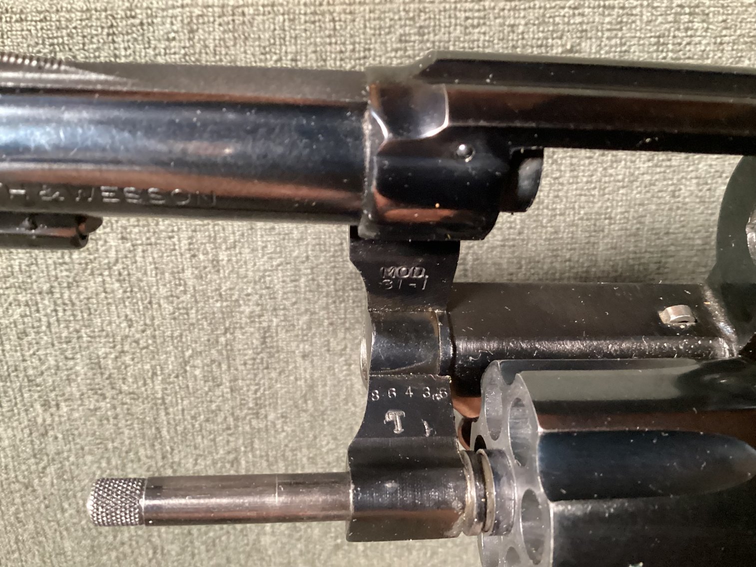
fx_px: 677
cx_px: 378
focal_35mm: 31
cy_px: 284
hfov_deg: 58.3
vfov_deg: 45.4
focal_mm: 3.3
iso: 640
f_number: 2.4
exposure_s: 1/30
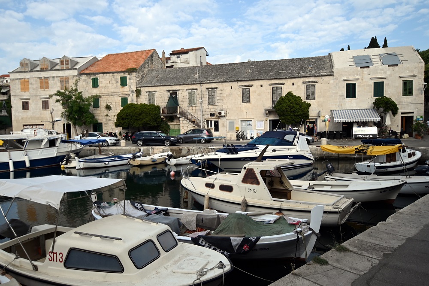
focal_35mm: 24
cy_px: 143
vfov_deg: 53.1
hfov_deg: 73.8
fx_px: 286
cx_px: 214
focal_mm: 16
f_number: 4
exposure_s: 1/800
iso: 100
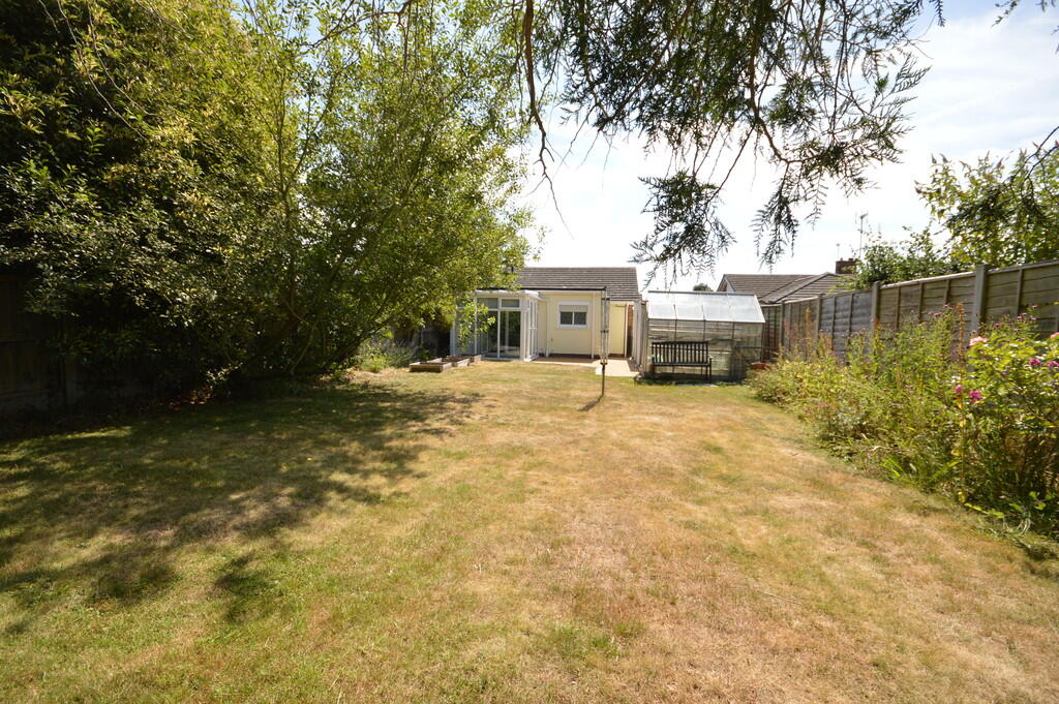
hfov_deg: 100.4
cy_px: 352
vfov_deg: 77.2
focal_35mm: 15
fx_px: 441
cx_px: 530
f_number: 7.1
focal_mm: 10
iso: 100
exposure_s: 1/200
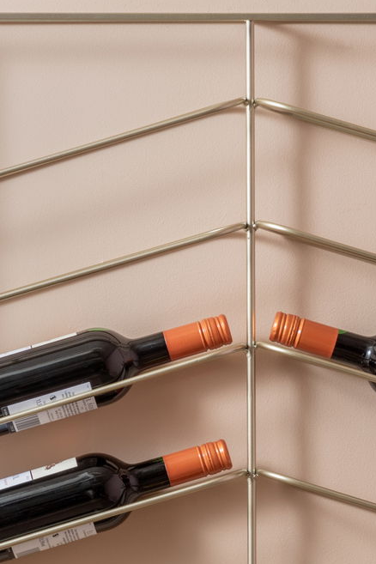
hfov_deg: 5.1
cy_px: 540
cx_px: 252
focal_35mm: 268
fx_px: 4198
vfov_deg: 7.7
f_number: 13
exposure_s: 1/125
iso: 200
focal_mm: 110
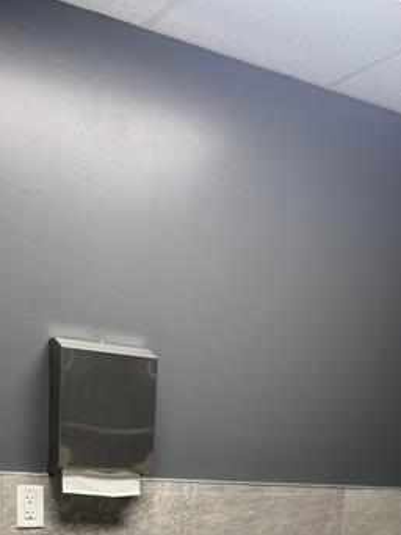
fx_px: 834
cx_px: 274
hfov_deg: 26.9
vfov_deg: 31.8
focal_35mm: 54
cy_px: 574
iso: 125
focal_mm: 6.76
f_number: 1.78
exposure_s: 1/60
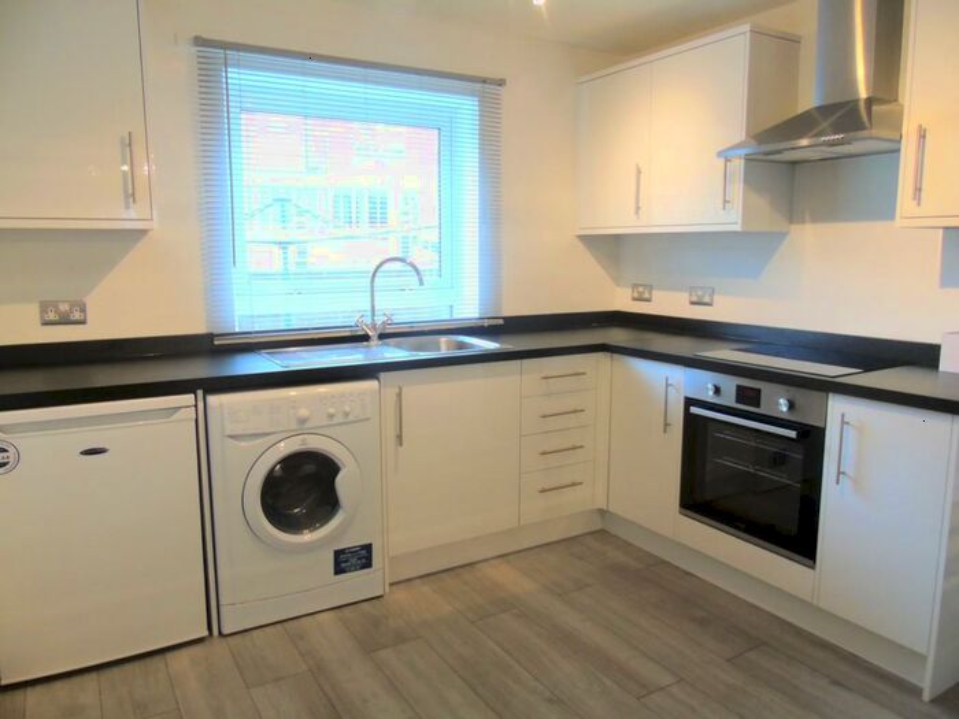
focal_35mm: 25
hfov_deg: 69.4
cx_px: 480
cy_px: 360
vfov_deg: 54.9
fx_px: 693
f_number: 3.4
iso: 160
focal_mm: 4.4
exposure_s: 1/30
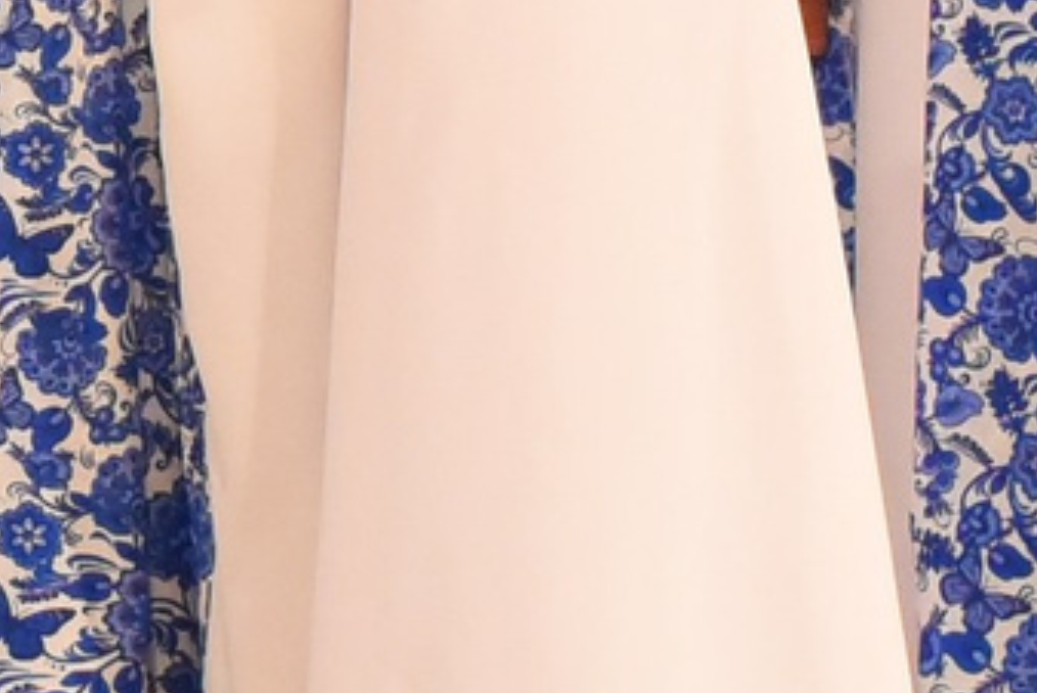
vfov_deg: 5.2
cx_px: -1310
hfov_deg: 7.3
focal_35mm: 265
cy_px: -363
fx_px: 7640
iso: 5000
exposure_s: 1/320
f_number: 6.3
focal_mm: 35
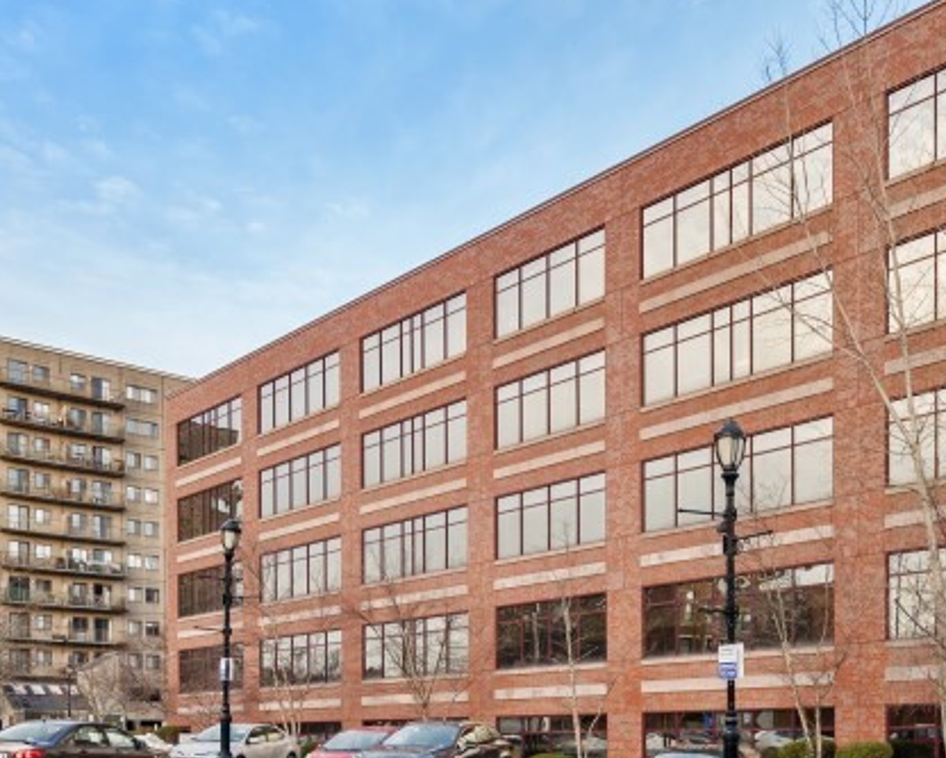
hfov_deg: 46.2
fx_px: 1092
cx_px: 619
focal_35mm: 39
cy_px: 769
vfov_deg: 34.5
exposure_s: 1/125
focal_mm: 15
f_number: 8
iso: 400
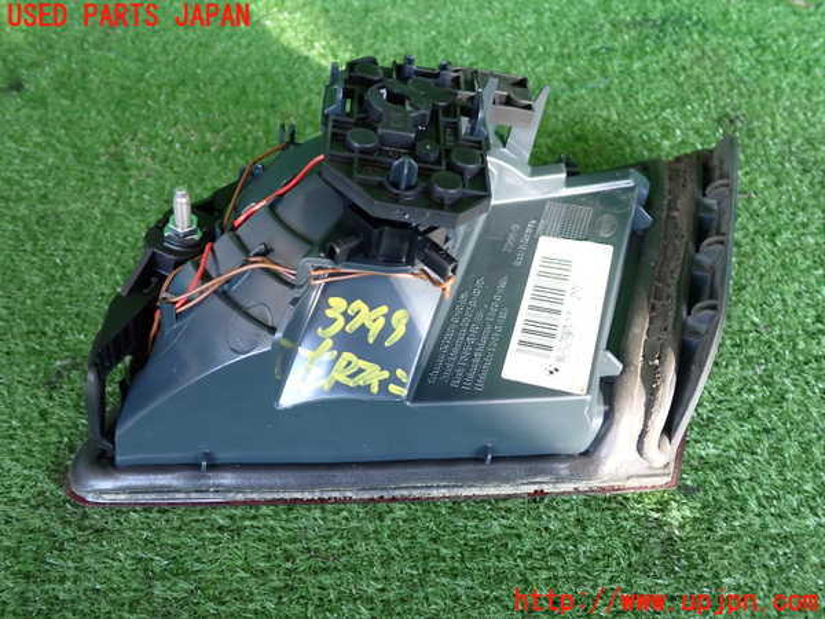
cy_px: 310
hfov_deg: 56.8
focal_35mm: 32
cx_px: 412
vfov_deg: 44.2
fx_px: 763
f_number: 2.4
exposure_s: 1/50
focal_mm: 5.79
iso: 200
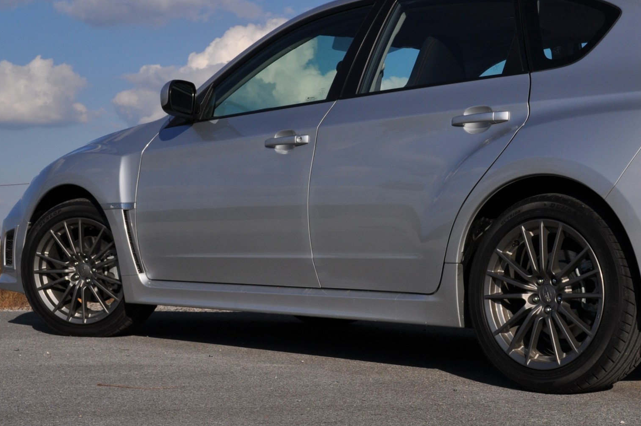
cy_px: 188
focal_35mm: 74
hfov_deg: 27.0
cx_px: 481
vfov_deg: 18.4
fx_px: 1316
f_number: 11
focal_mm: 30
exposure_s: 1/500
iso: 200
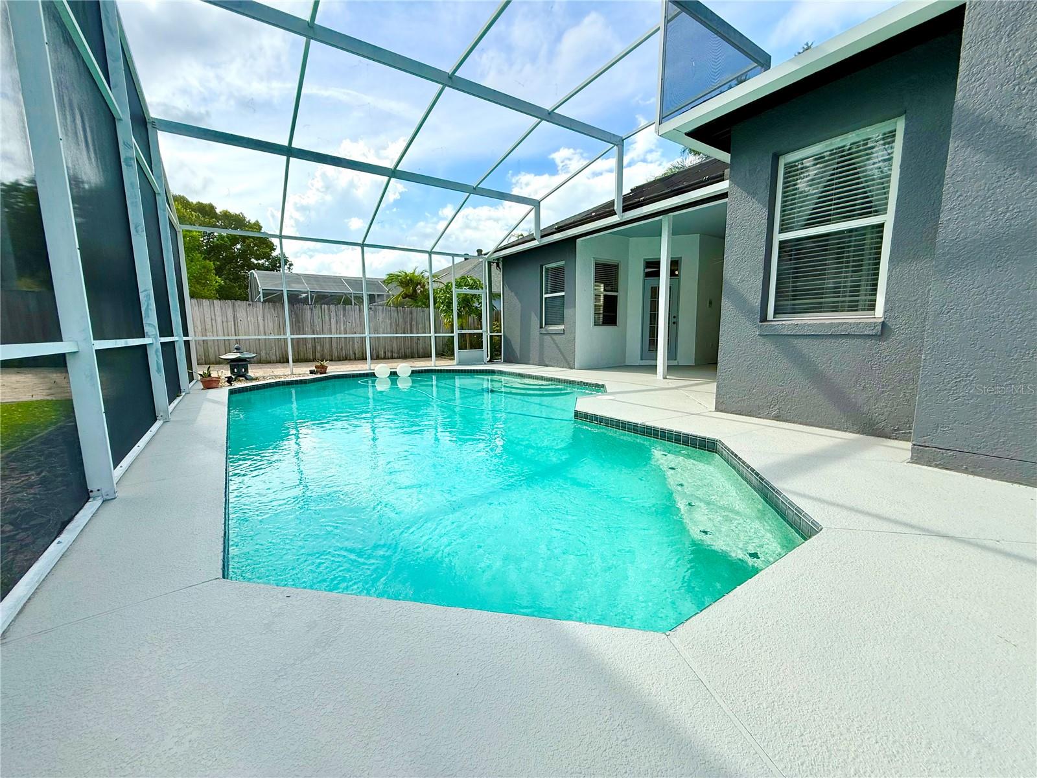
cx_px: 518
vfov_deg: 85.7
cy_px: 389
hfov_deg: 102.1
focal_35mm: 14
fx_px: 419
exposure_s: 1/1235
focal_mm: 2.22
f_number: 2.2
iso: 50
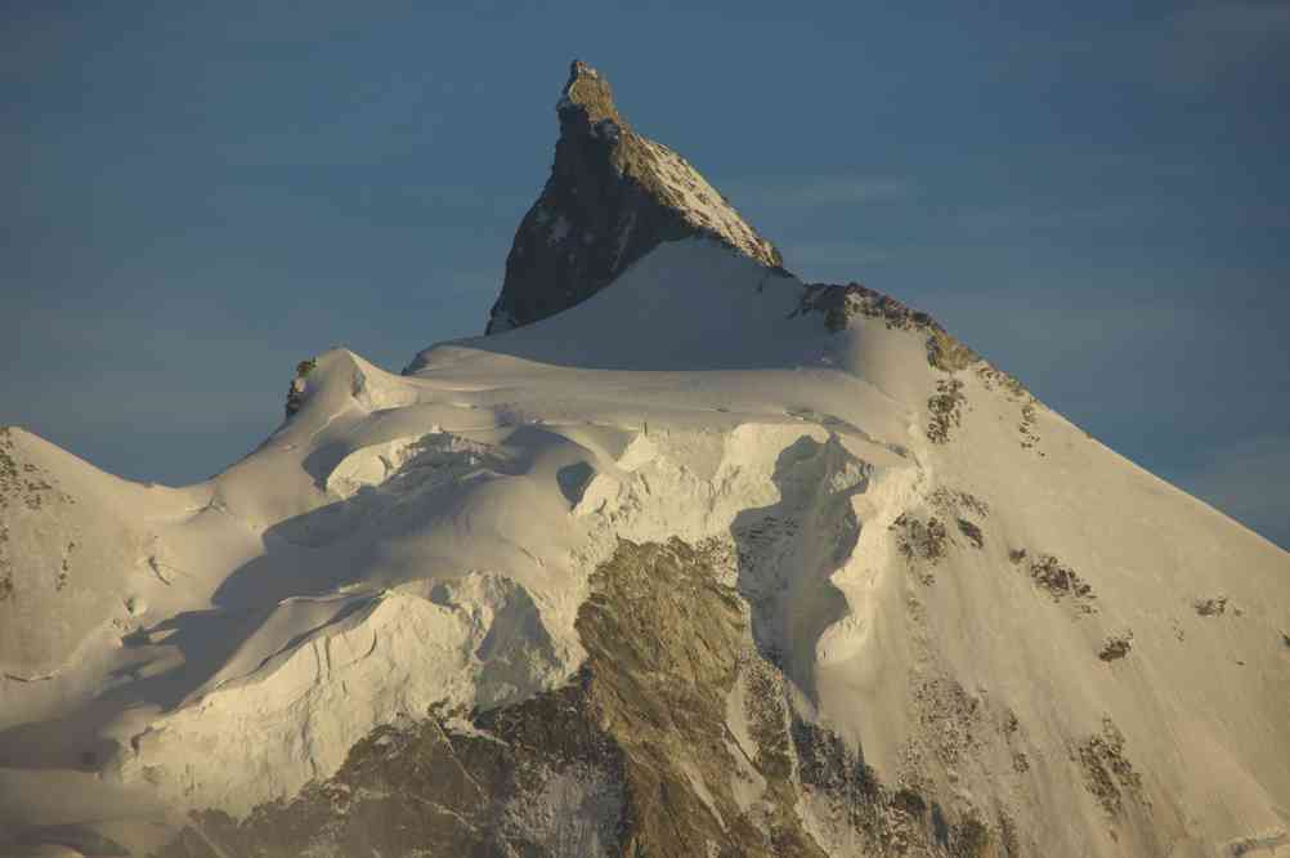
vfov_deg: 4.2
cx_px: 645
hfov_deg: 6.3
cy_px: 429
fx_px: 11813
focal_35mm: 330
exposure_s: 1/180
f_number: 8
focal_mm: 220
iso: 100
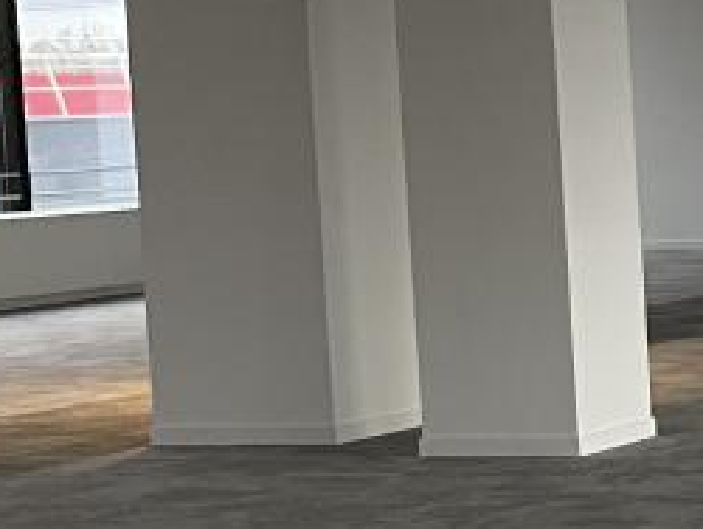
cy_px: 295
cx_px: 1535
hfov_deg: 12.5
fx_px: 2704
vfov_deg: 11.2
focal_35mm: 133
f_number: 1.6
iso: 125
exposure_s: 1/98
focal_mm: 4.2
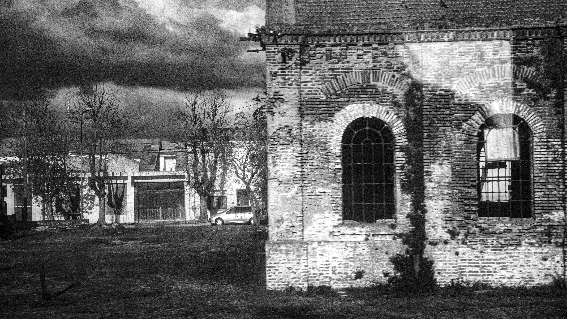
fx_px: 872
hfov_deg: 36.0
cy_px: 164
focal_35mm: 58
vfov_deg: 20.7
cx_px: 285
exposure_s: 1/320
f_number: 16
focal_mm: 55
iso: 800
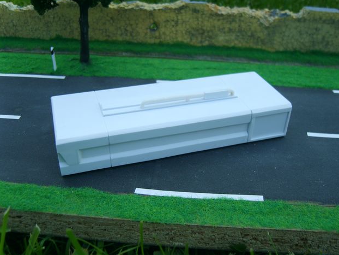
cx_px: 171
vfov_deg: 39.7
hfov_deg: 51.3
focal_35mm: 36
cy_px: 127
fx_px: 353
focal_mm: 7.4
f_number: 2.8
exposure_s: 1/500
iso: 50
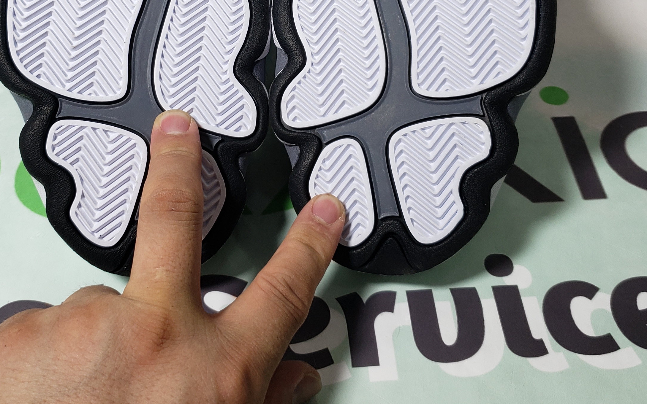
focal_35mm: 51
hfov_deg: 39.4
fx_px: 899
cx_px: 253
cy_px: 4
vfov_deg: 24.3
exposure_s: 1/403
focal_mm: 4.3
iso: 50
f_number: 1.5
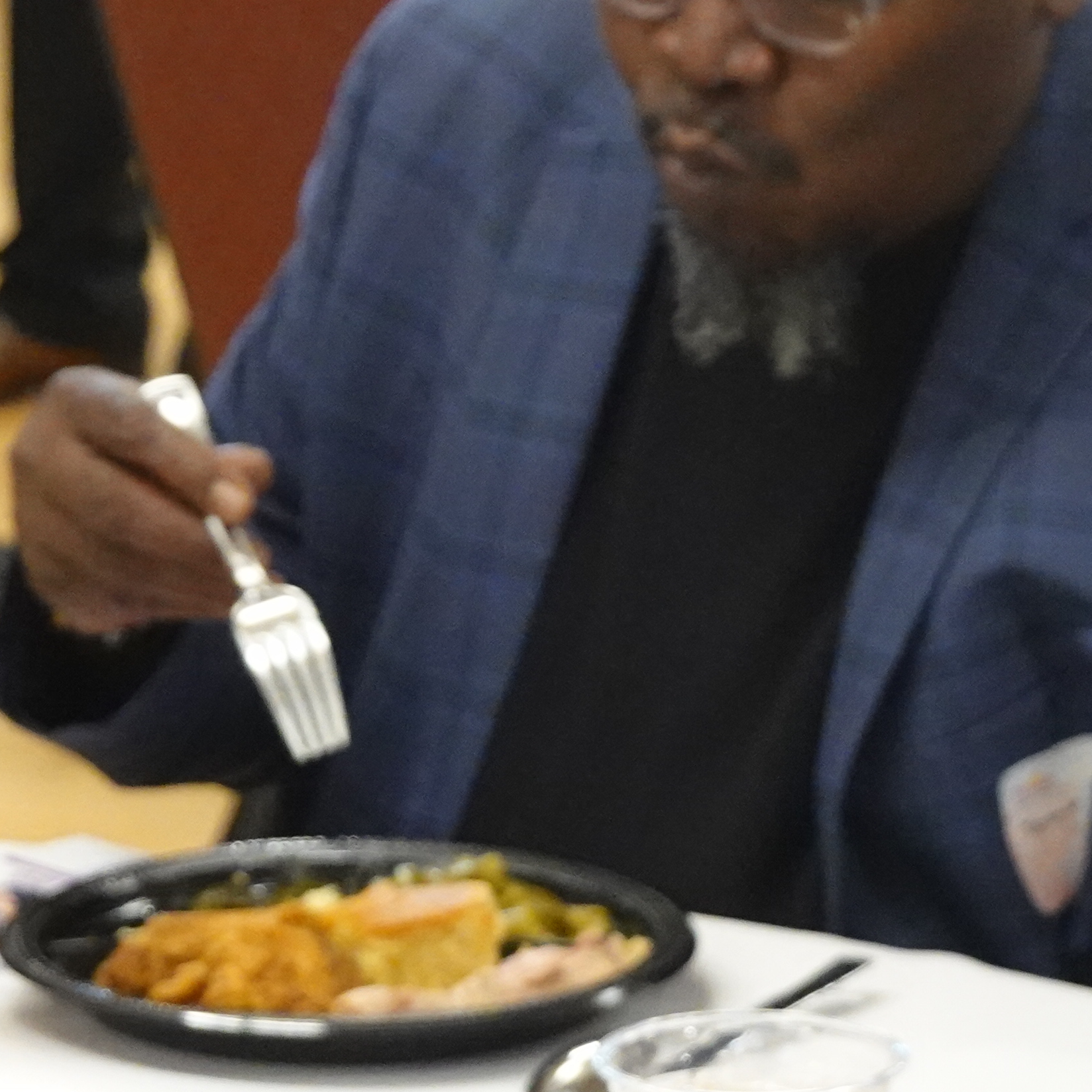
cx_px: 429
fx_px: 8459
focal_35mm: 237
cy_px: 318
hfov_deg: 7.4
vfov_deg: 7.4
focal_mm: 30.85
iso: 2000
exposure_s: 1/100
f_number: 4
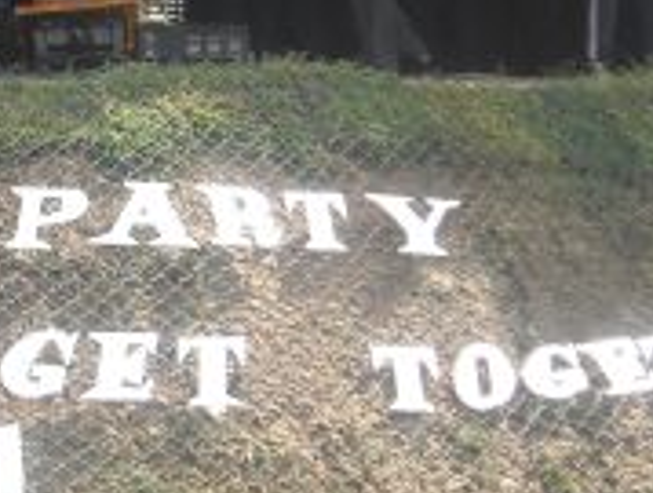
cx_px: 4
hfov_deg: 16.5
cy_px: 172
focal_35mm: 117
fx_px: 2212
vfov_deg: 12.7
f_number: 5.6
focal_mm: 5.7
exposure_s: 1/148
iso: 64
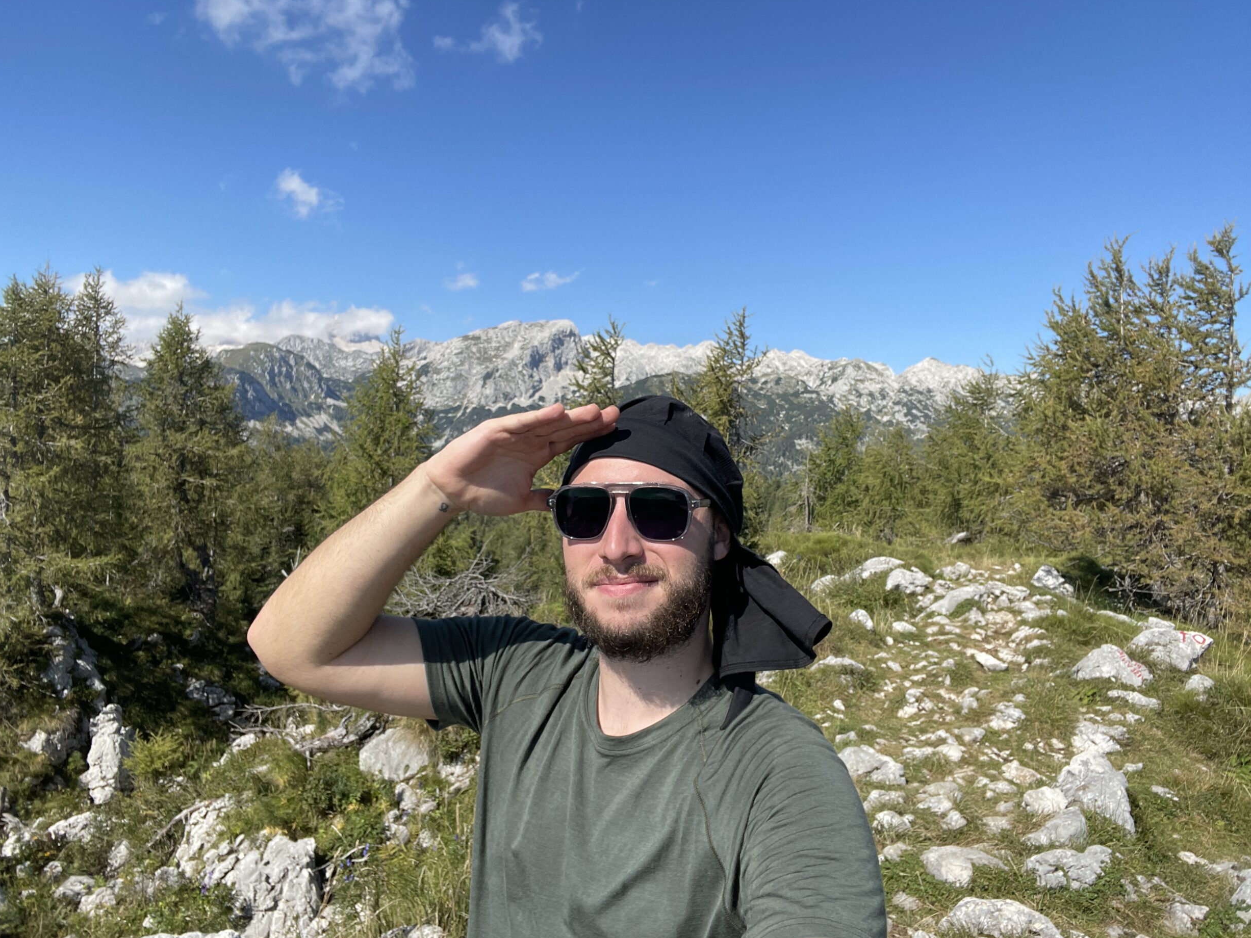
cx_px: 606
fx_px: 867
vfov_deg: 56.8
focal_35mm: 24
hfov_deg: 71.6
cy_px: 475
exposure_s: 1/1497
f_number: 2.2
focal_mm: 2.71
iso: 32
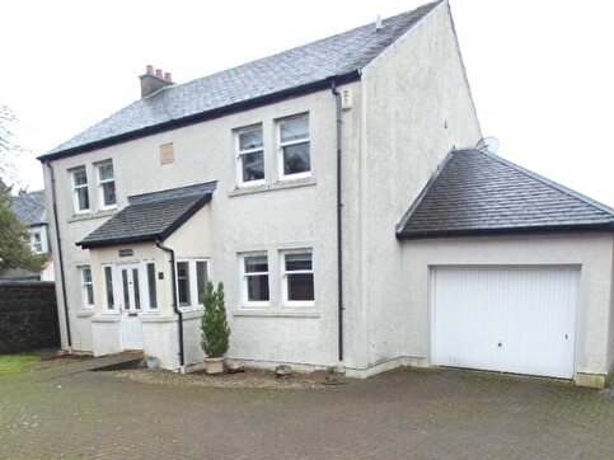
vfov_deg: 47.1
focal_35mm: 29
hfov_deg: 61.6
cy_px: 320
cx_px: 282
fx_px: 514
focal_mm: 3.6
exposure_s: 1/30
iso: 80
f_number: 2.8
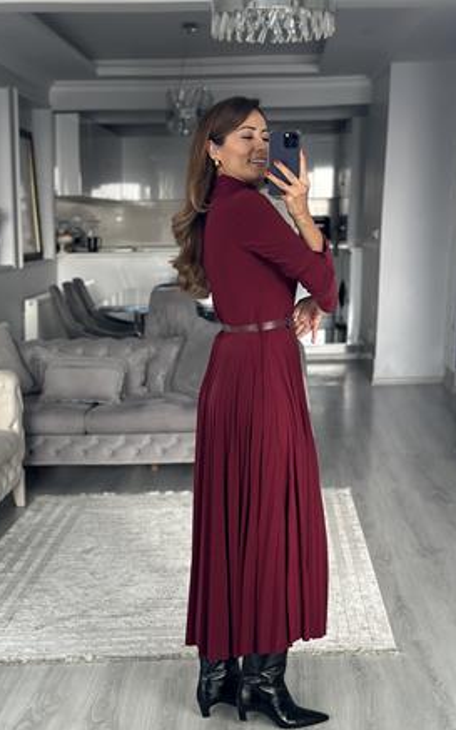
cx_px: 256
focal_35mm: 59
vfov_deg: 34.5
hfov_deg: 22.0
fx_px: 1174
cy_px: 421
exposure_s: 1/60
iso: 125
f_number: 1.78
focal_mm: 6.86
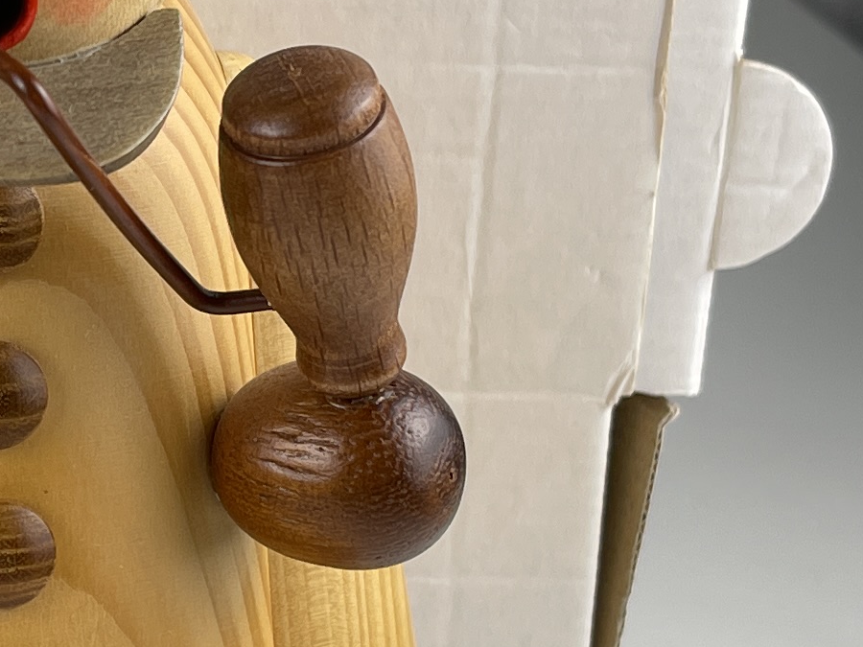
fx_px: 2792
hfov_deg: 17.3
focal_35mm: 112
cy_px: 342
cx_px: 85
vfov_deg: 13.2
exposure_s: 1/185
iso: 32
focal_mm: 5.1
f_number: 1.6
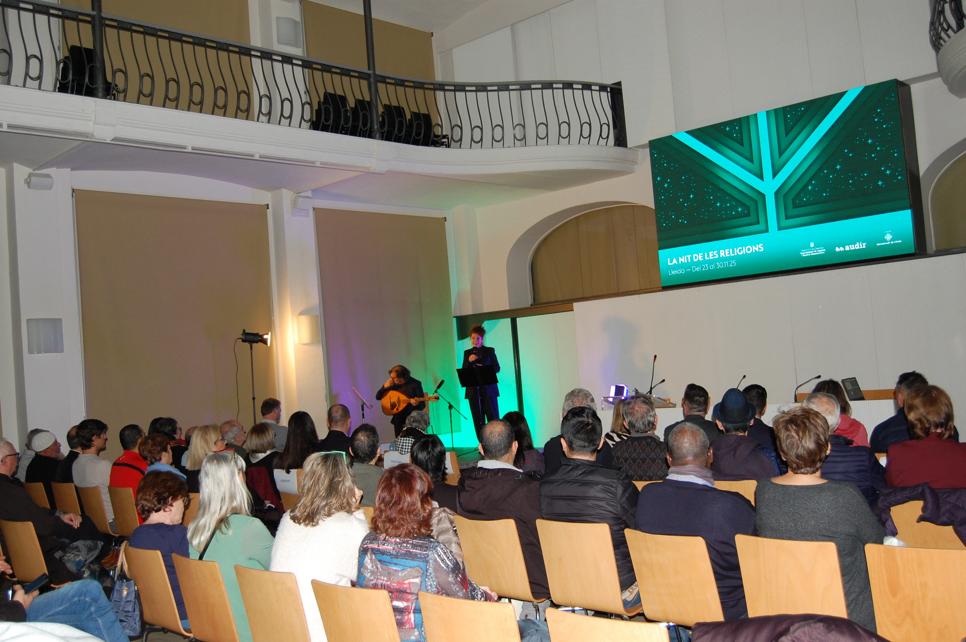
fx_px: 925
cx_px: 483
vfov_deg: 38.3
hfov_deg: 55.1
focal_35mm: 34
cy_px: 321
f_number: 3.8
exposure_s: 1/60
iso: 560
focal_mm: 23
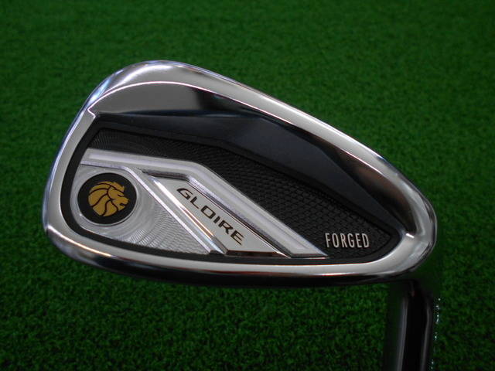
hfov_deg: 67.3
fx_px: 372
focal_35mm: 26
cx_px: 248
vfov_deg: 53.1
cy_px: 186
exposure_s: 1/250
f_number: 3.2
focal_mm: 4.6
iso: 320
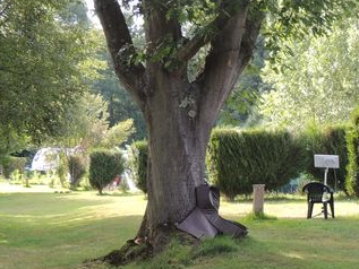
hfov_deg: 19.3
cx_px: 259
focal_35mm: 101
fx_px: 1048
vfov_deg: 14.6
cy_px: 206
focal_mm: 7.1
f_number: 3.3
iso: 100
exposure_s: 1/100
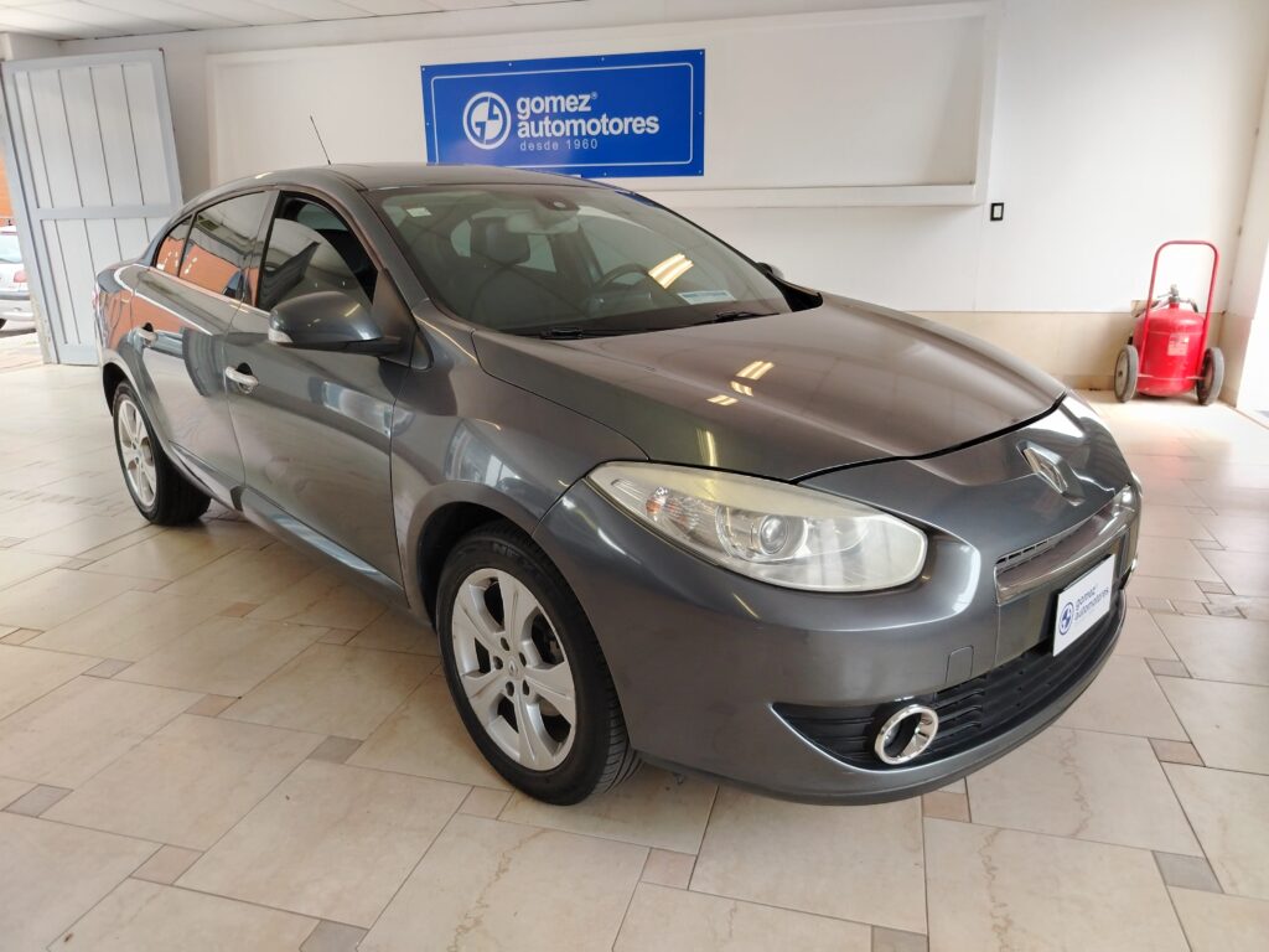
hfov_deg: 71.6
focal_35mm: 24
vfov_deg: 56.8
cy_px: 476
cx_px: 634
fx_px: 880
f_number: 1.75
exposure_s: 1/100
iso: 319
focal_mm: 5.25
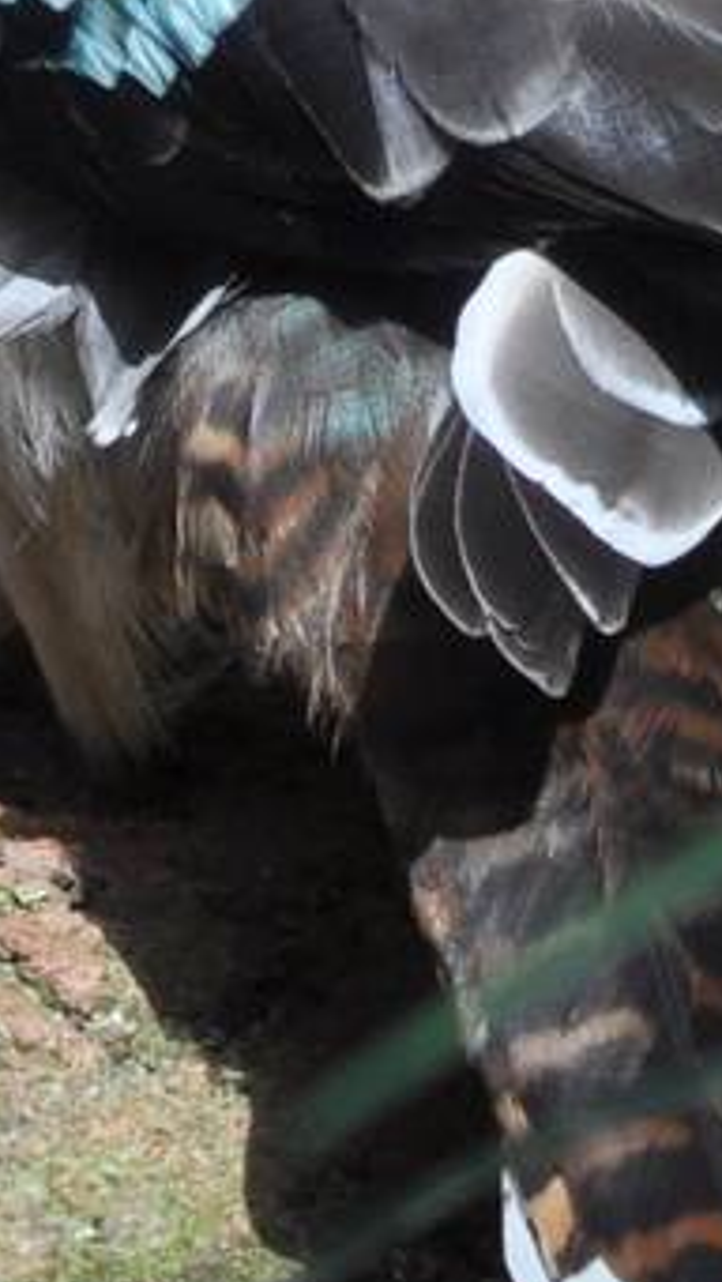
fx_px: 25065
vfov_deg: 2.9
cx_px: 647
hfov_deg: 1.7
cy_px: -92
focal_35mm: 737
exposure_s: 1/500
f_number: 5.6
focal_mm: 100
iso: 250
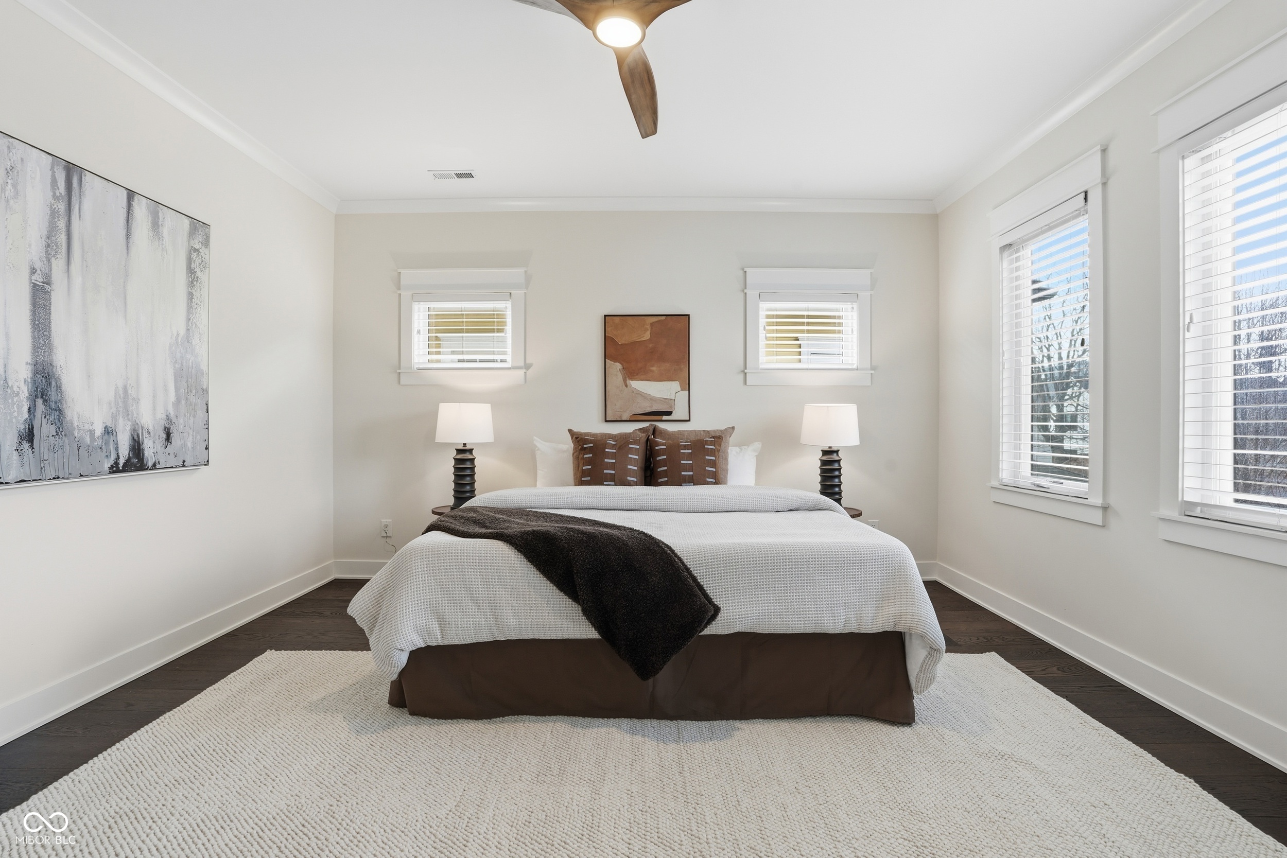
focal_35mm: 16
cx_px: 644
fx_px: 572
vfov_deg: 73.8
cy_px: 429
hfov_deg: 96.7
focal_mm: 16
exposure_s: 1/60
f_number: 9
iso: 250
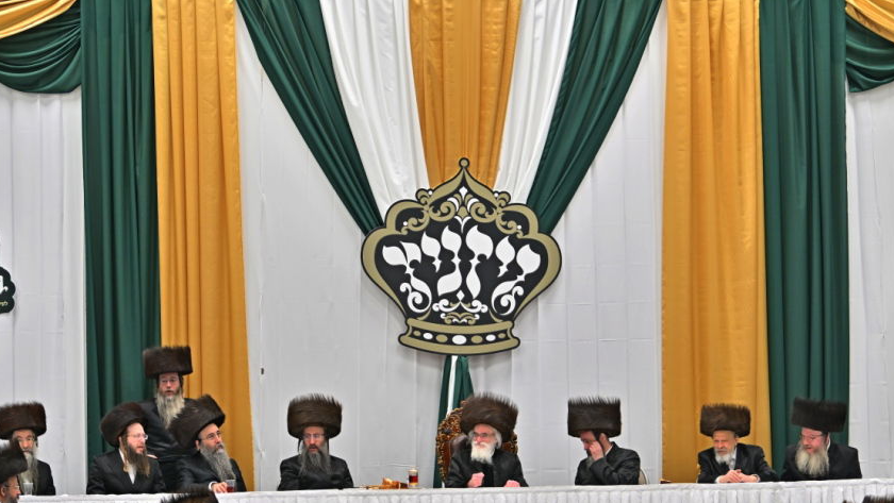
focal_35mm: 134
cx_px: 386
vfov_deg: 9.1
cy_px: 326
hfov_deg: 16.0
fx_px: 3177
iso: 200
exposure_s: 1/250
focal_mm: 70
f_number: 2.8
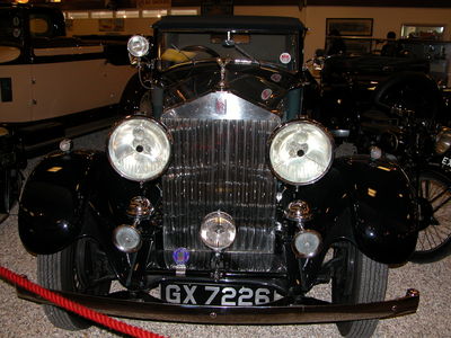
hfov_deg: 52.6
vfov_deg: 40.7
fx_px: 456
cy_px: 169
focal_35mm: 35
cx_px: 226
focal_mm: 8.9
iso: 200
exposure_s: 1/60
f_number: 2.8
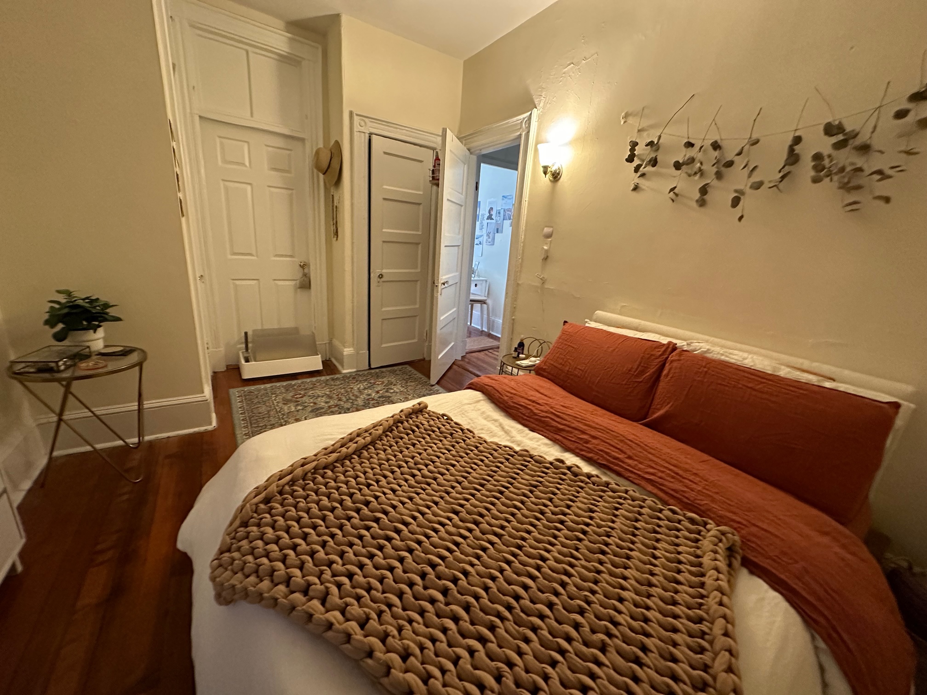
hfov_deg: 102.1
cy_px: 348
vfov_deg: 85.7
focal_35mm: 14
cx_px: 464
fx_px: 375
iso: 800
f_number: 2.2
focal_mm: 2.22
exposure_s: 1/60
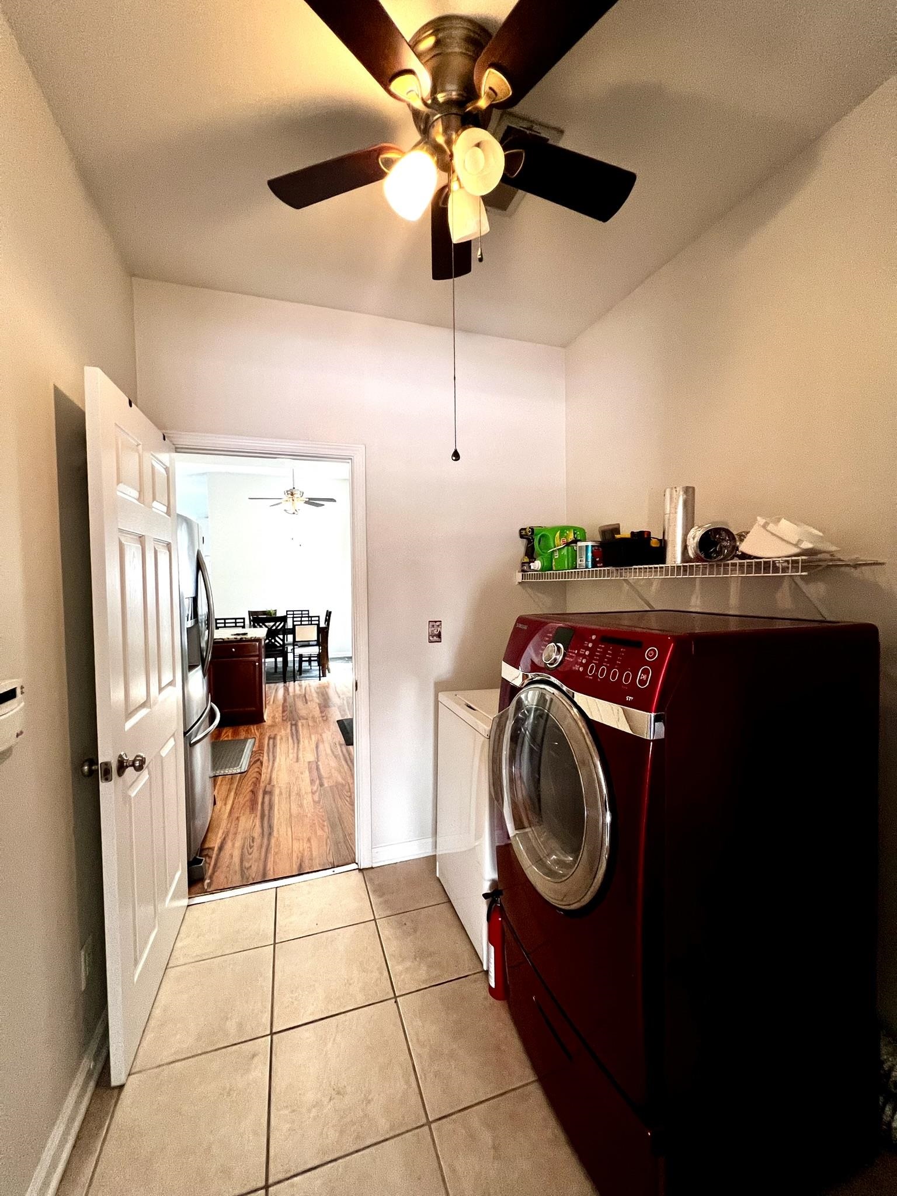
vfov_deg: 106.2
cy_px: 598
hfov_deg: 89.9
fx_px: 449
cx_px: 448
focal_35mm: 13
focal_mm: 1.57
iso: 250
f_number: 1.8
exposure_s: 1/60
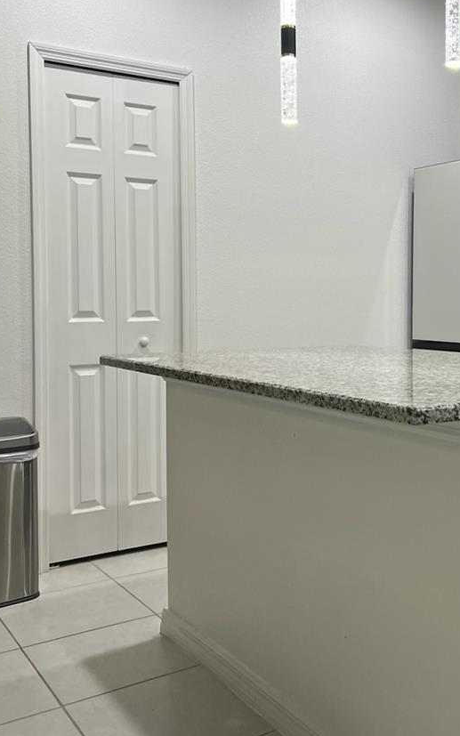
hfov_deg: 31.4
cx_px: 346
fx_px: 802
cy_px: 311
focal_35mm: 40
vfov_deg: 49.1
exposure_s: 1/120
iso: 125
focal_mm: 5.7
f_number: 1.5
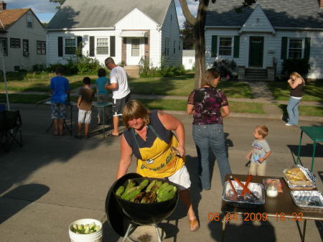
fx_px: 336
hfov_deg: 51.4
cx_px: 162
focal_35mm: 36
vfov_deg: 39.6
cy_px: 121
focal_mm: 7.5
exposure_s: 1/278
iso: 64
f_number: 6
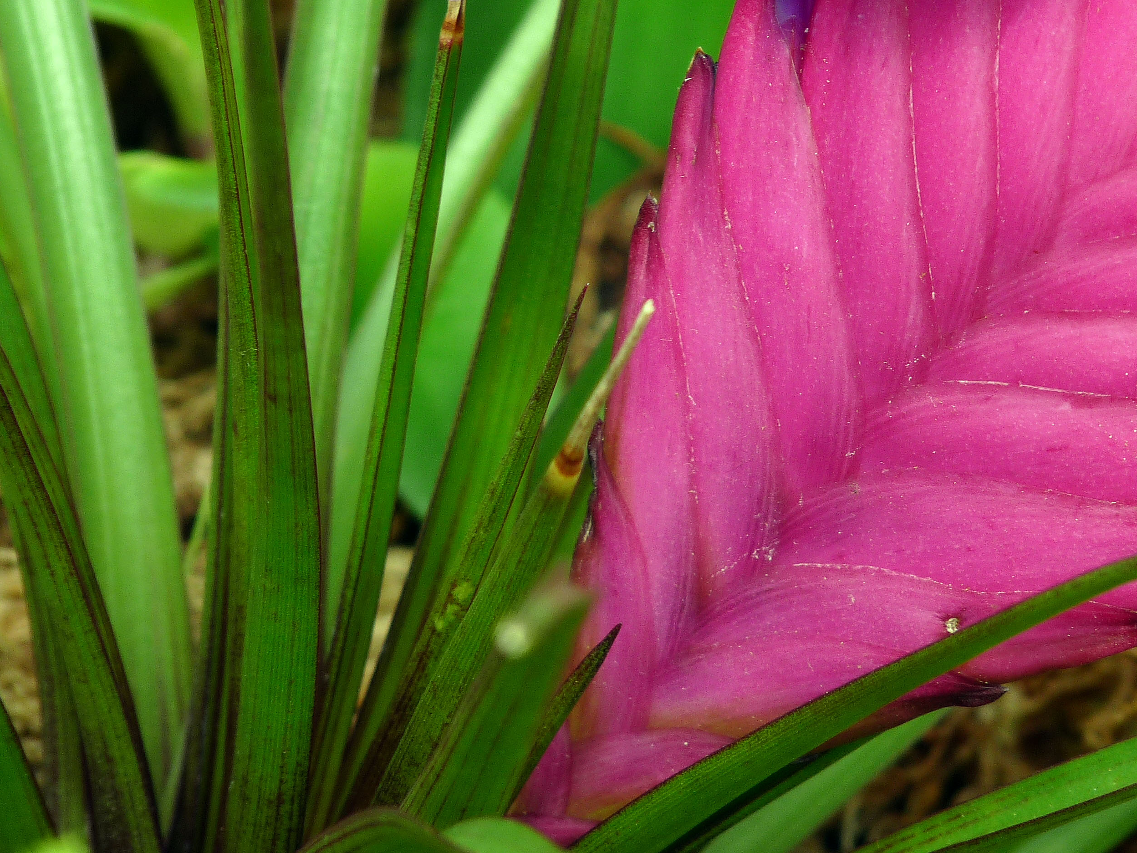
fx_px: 23322
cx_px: 801
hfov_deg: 2.8
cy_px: 341
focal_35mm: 710
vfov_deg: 2.1
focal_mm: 86.4
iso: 100
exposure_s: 1/160
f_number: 4.4
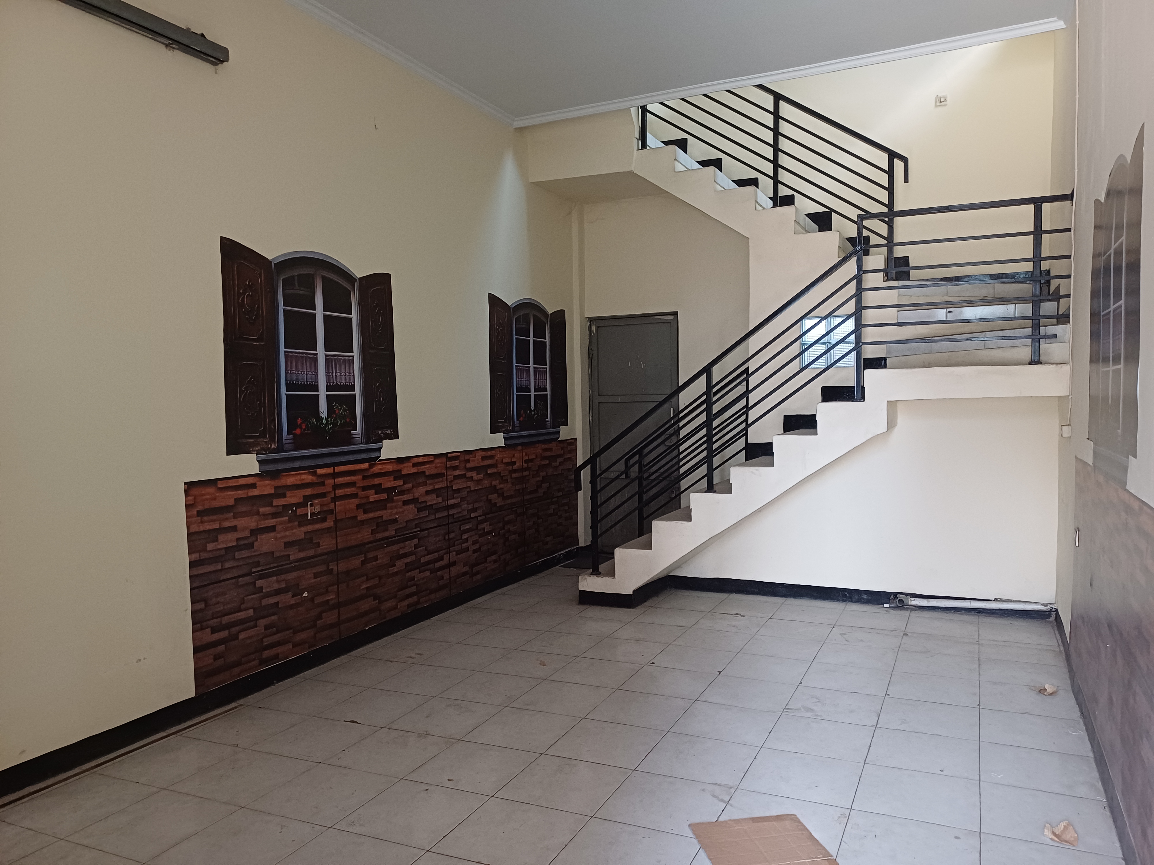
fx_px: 833
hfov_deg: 69.4
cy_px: 432
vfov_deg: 54.9
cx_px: 577
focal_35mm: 25
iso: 400
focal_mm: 4.65
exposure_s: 1/50
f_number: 1.8
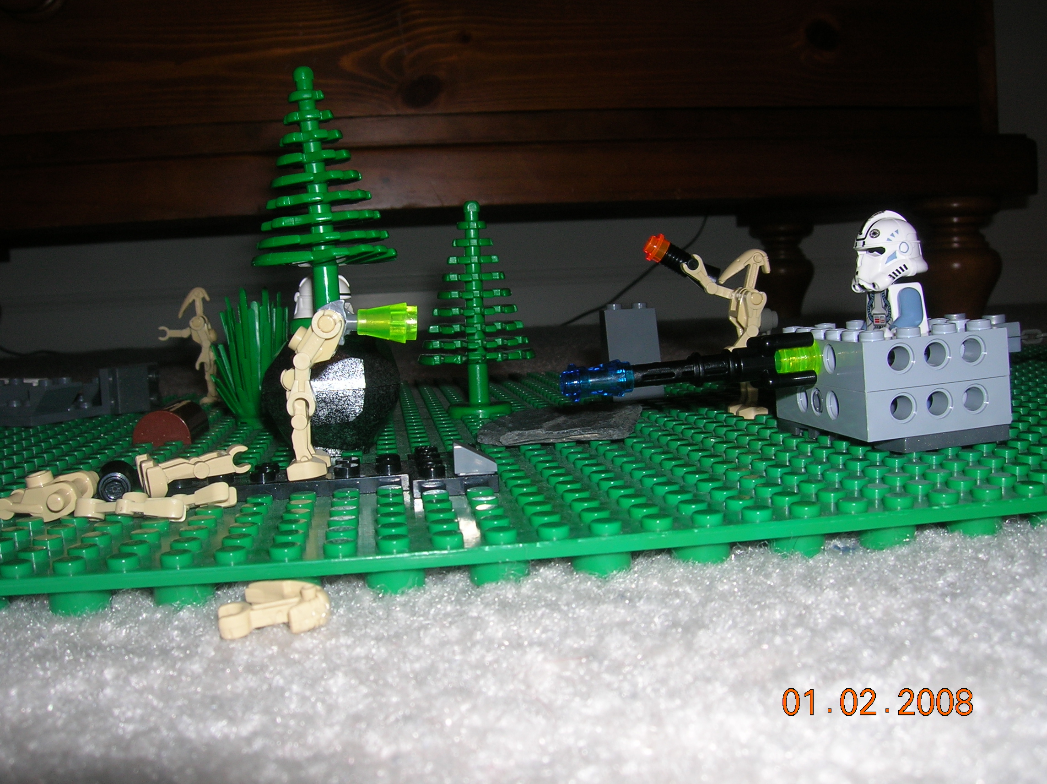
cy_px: 392
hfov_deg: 54.0
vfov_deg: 41.7
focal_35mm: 34
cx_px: 524
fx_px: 1028
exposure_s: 1/60.1
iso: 50
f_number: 4.9
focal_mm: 5.7
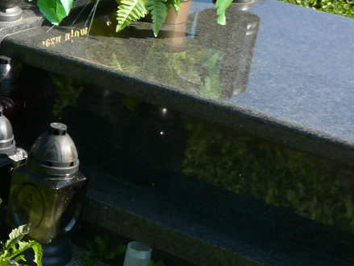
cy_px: 304
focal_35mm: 127
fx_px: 1299
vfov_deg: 11.5
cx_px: -275
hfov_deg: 13.9
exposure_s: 1/200
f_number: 5.6
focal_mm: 7.4
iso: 100
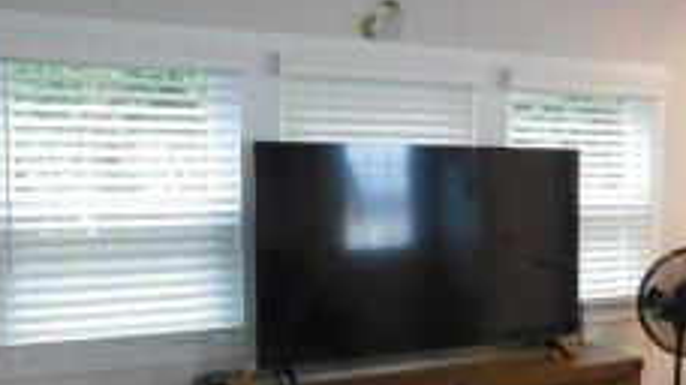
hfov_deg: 46.1
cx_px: 424
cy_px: 244
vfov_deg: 27.0
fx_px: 800
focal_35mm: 44
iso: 200
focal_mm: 4
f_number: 3
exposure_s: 1/30
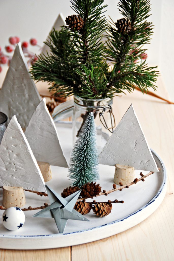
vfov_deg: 20.6
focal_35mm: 99
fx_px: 716
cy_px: 130
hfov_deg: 13.9
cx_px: 87
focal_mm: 66
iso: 400
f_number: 5.3
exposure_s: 1/100
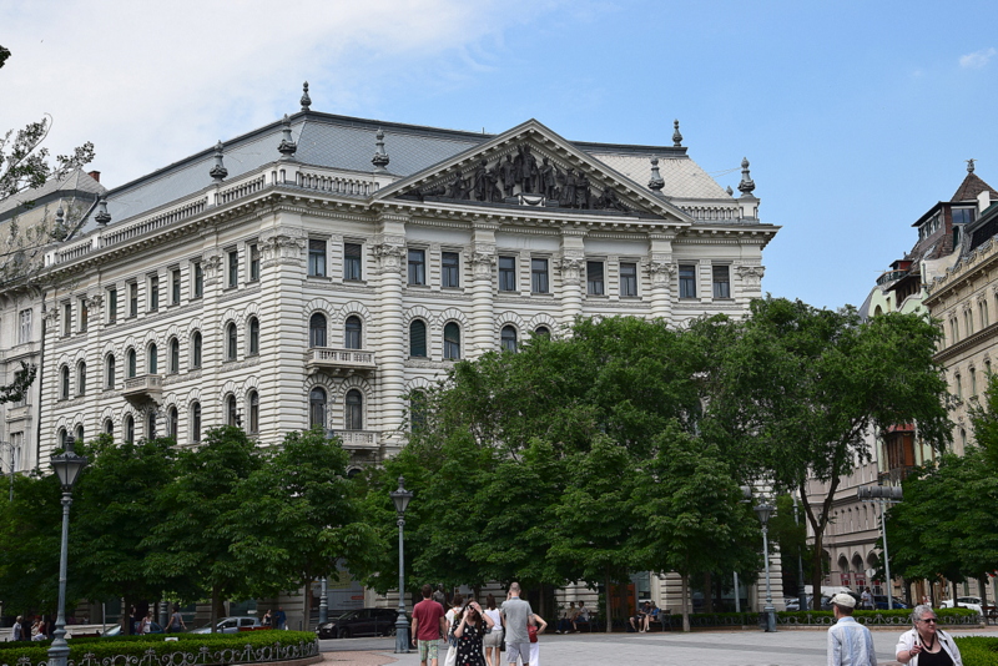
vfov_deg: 25.8
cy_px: 333
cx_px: 499
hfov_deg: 37.8
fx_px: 1456
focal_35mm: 52
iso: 400
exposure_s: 1/500
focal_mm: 35
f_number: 11
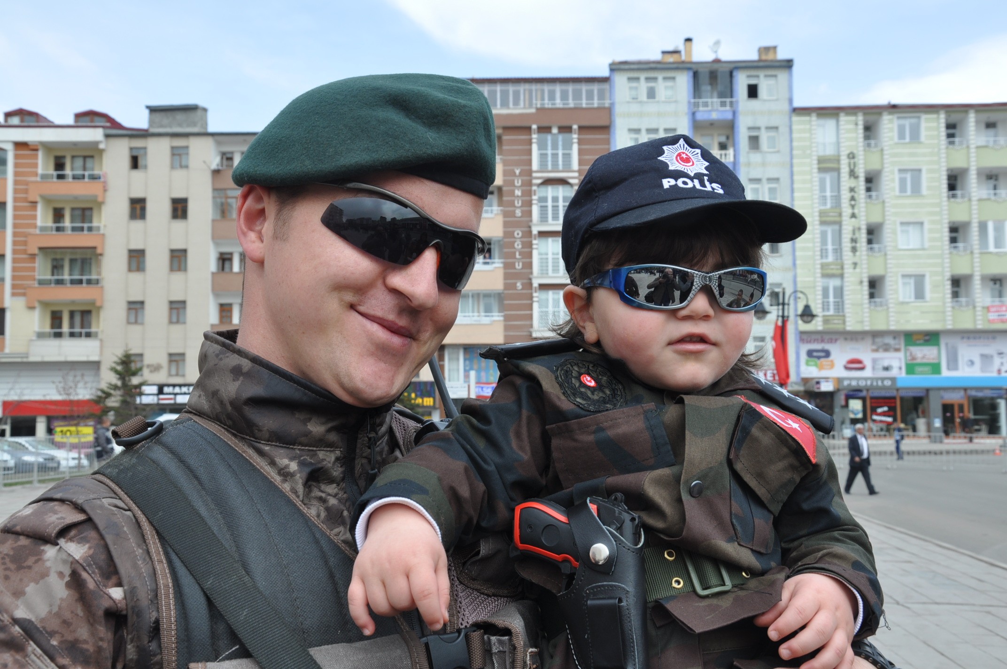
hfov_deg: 46.4
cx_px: 504
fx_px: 1173
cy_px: 334
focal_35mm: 42
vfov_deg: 31.8
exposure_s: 1/100
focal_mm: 28
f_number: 10
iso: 200
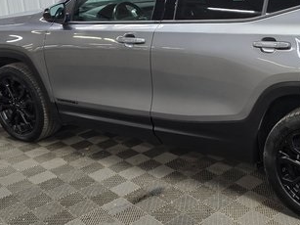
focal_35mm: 48
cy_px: 73
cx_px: 242
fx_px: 416
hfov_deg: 38.1
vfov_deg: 30.0
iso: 250
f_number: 1.7
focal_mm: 6.3
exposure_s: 1/120
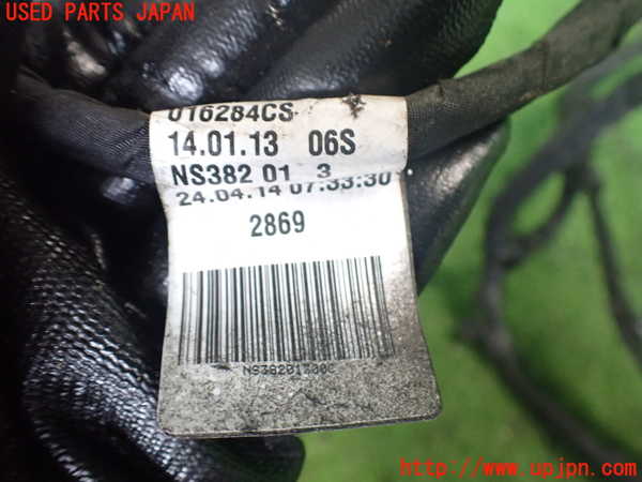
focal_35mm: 30
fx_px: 556
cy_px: 241
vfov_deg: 46.8
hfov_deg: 60.0
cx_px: 321
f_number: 2.3
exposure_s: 1/50
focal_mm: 5.4
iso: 800
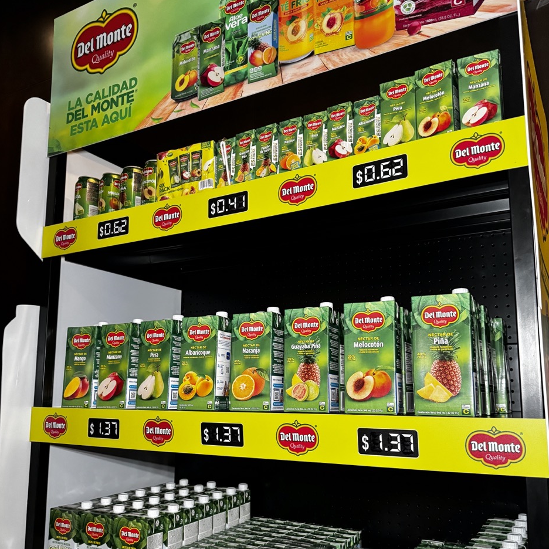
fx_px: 520
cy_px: 313
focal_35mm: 29
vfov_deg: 55.4
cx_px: 279
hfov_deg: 55.6
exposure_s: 1/57
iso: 640
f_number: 1.78
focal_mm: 6.76
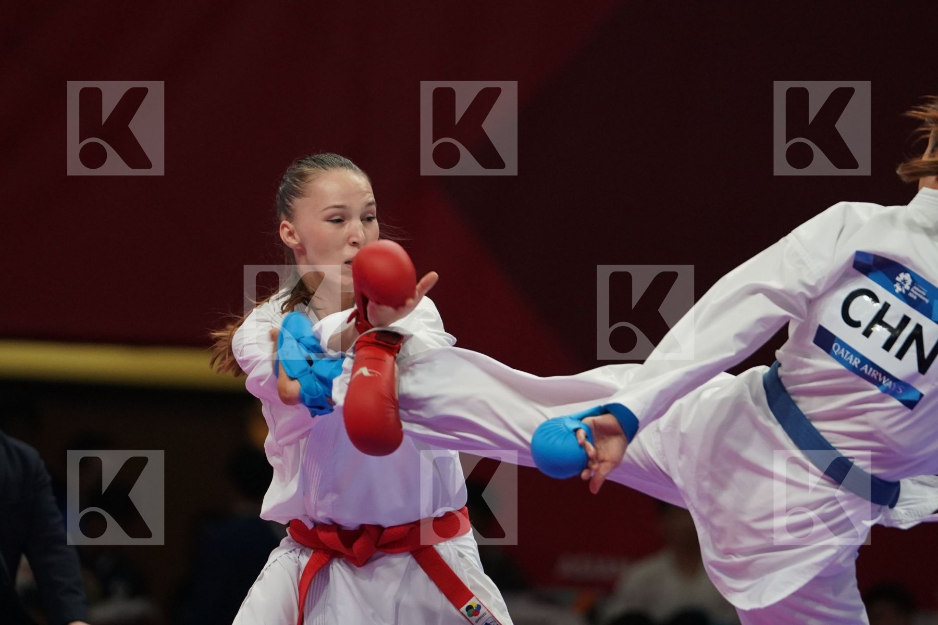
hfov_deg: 4.9
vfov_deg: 3.3
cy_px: 312
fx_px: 10942
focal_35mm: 420
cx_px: 469
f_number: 4
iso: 2500
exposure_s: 1/1000
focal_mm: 280
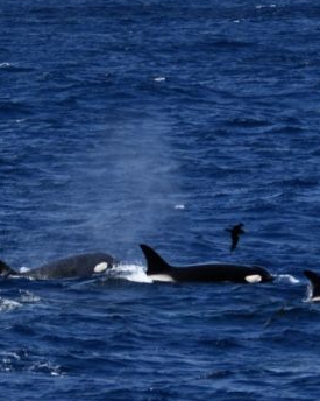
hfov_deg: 5.4
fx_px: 3364
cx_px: 254
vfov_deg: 6.8
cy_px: 242
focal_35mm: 284
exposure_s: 1/8000
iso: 500
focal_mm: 130
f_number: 5
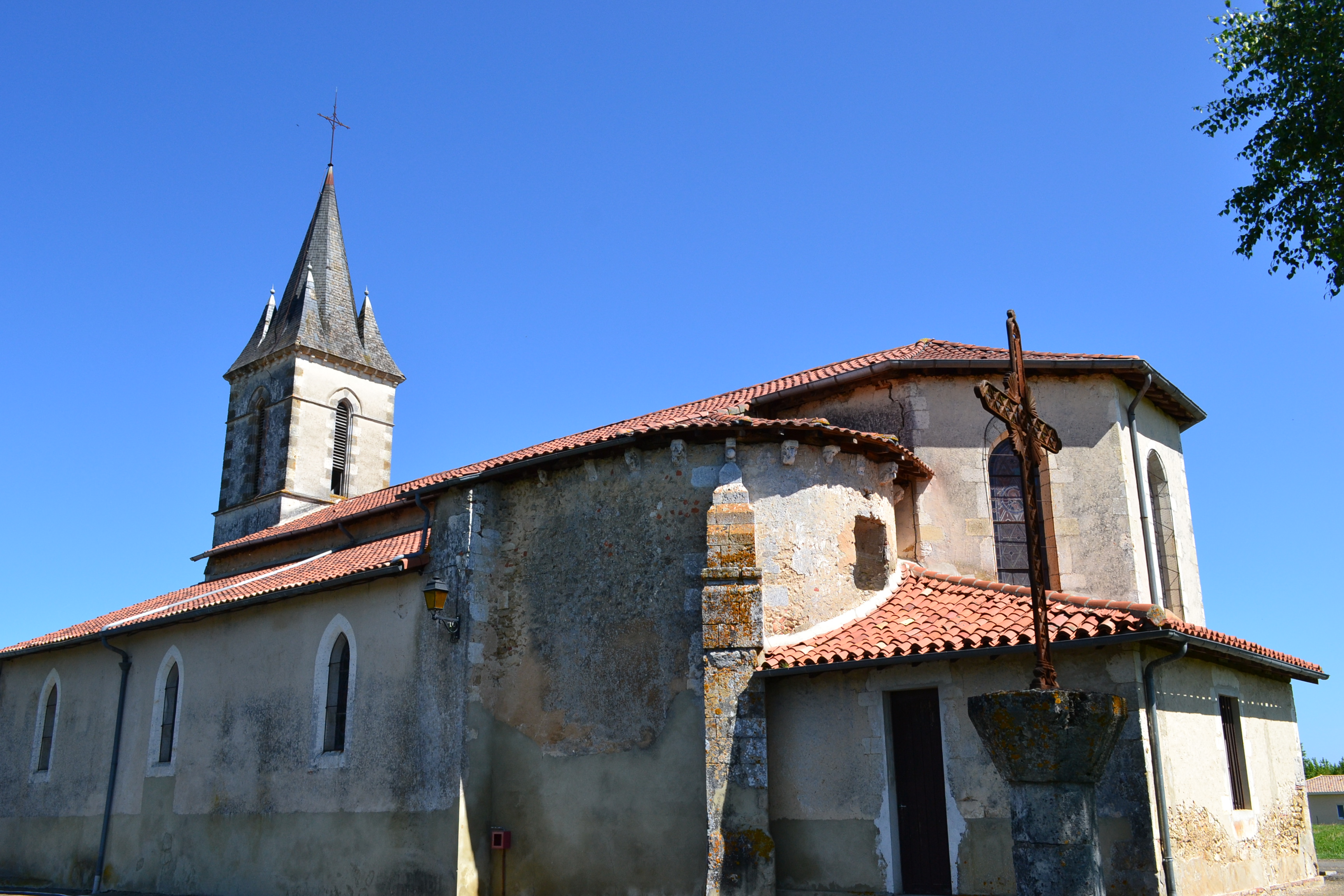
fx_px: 1120
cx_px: 672
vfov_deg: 43.6
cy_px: 448
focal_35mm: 30
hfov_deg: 61.9
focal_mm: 20
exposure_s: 1/500
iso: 360
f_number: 11
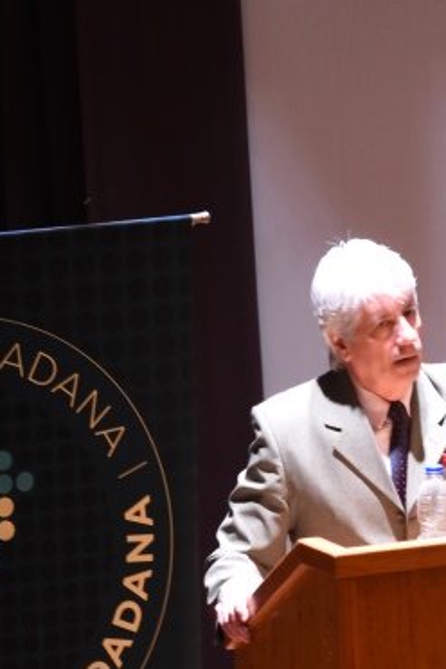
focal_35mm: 351
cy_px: 398
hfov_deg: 3.9
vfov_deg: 5.9
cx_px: 390
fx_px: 6529
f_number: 5.3
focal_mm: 85
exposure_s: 1/8
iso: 800
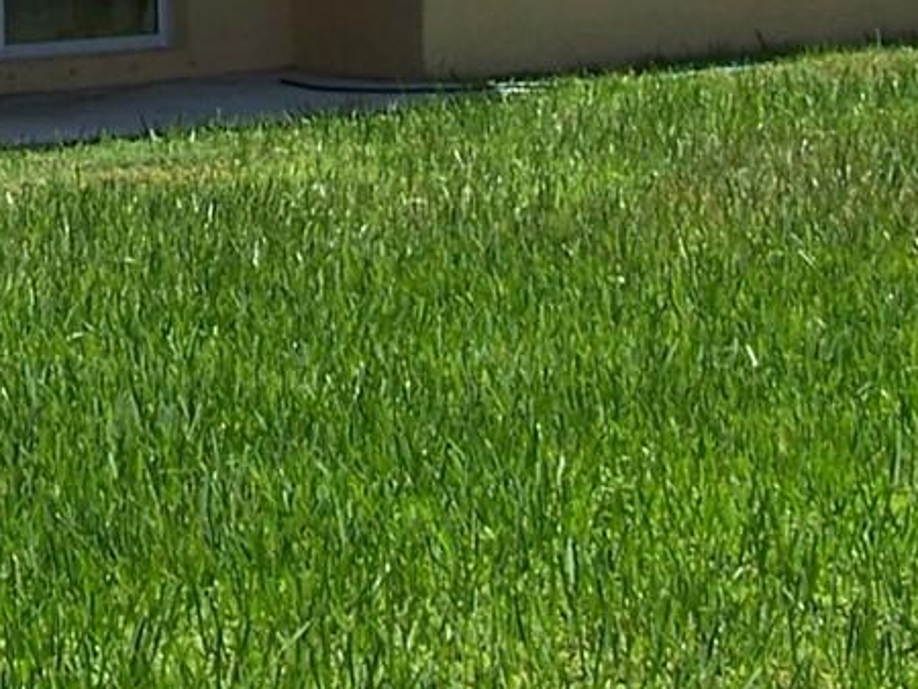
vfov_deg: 10.5
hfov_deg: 14.2
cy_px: -412
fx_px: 3582
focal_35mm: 135
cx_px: -143
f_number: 4
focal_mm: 6.3
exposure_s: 1/500
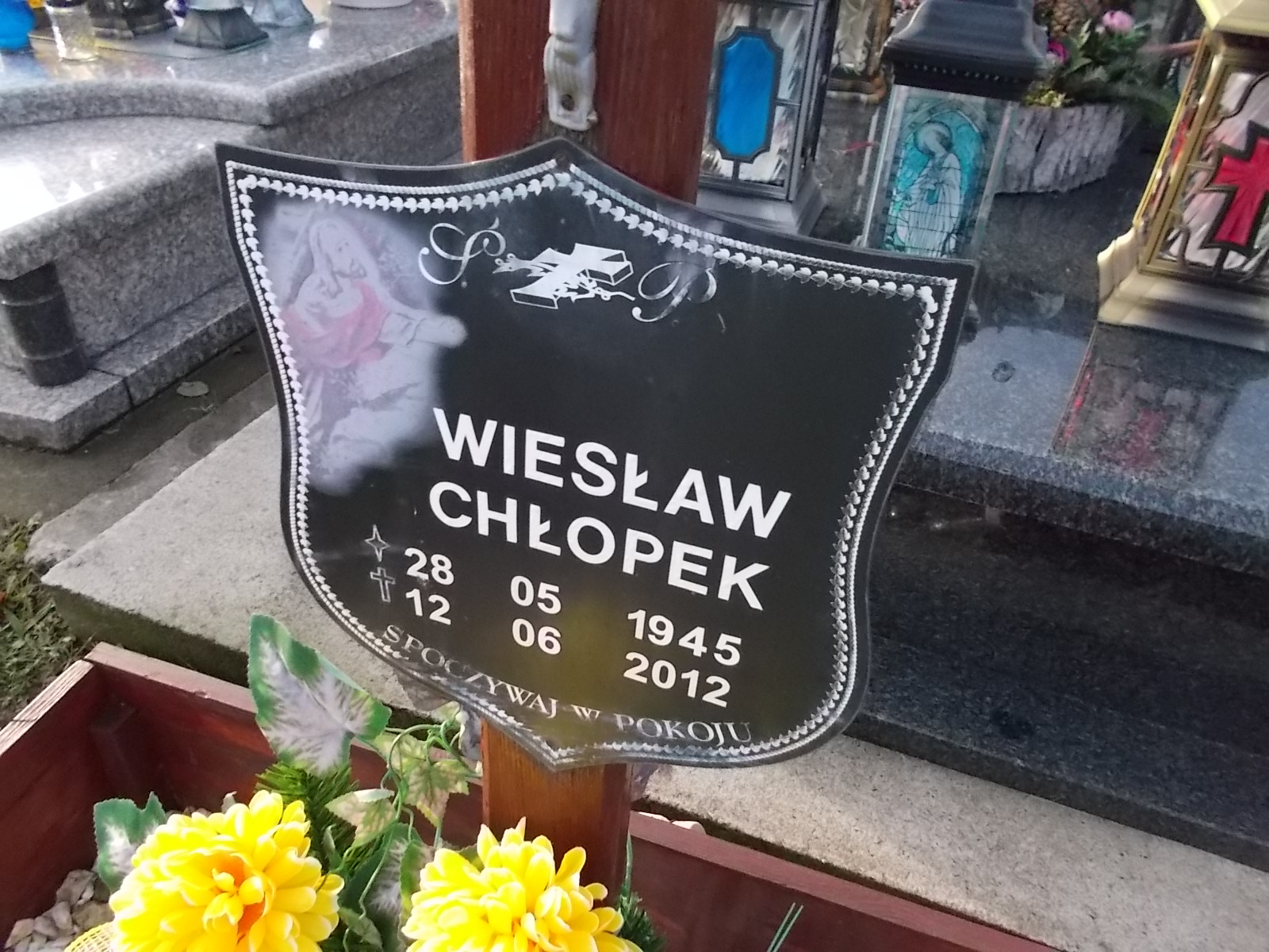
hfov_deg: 67.3
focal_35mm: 26
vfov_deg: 53.1
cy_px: 476
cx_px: 634
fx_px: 953
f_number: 8
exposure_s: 1/125
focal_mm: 4.6
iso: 400
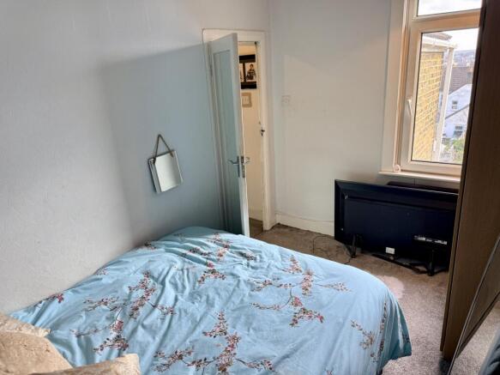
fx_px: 347
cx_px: 250
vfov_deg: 56.8
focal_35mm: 24
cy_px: 188
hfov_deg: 71.6
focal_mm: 6.76
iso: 80
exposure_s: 1/100
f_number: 1.78
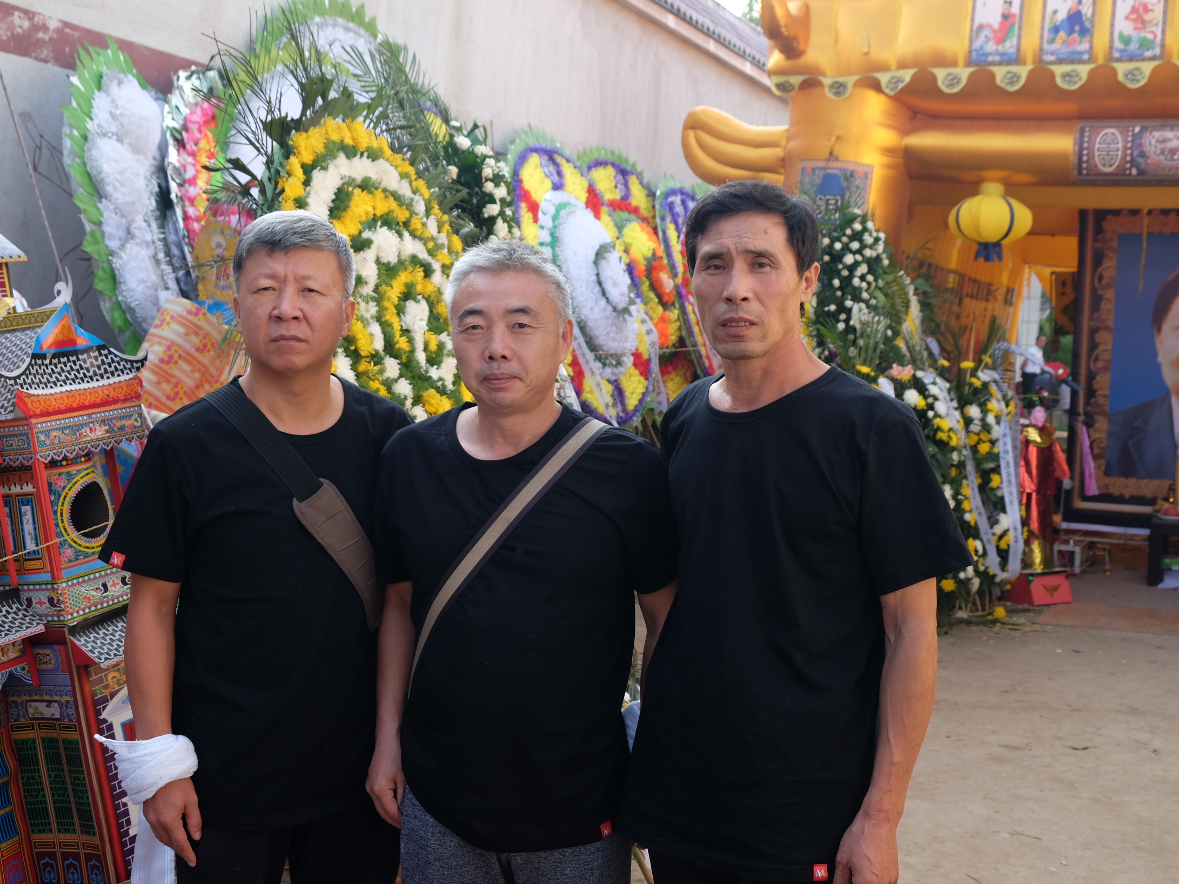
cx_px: 599
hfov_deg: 42.9
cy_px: 435
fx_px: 1498
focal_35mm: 44
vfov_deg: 32.9
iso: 200
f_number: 5
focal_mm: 26.5
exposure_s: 1/140
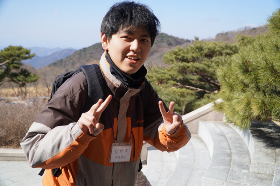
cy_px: 93
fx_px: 303
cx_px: 140
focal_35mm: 39
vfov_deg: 34.2
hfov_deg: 49.6
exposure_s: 1/640
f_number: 4.5
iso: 100
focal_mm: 26
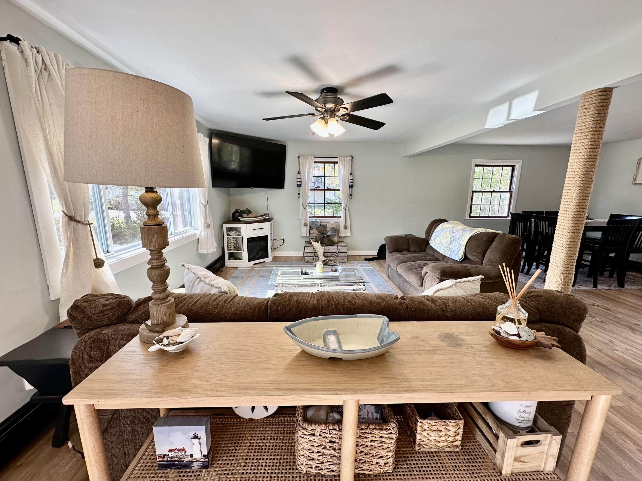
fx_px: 260
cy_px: 240
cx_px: 321
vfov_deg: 85.7
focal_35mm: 14
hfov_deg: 102.1
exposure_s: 1/120
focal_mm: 2.22
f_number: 2.2
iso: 80
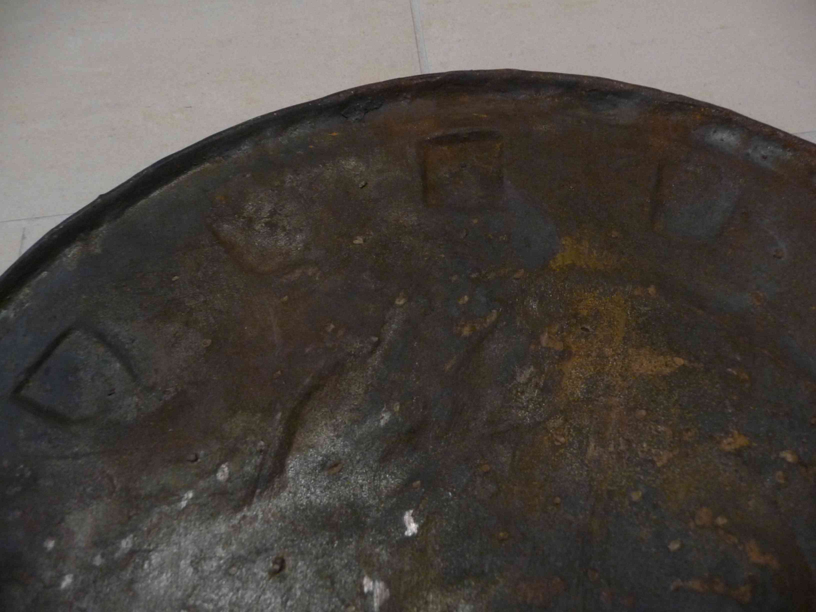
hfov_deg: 63.4
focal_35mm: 28
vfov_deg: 49.7
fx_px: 660
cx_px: 408
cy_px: 306
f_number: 3.3
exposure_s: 1/8
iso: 400
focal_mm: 4.7
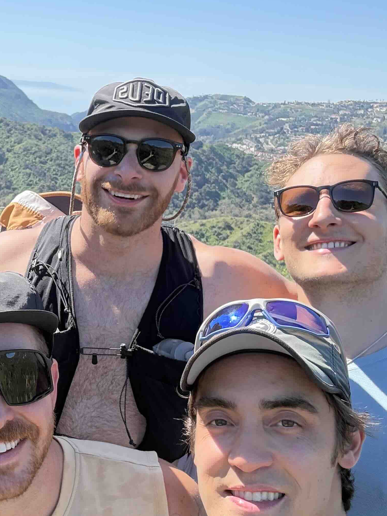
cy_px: 244
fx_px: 686
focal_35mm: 46
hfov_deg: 29.8
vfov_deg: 41.2
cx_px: 16
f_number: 1.9
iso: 40
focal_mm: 2.69
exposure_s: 1/413
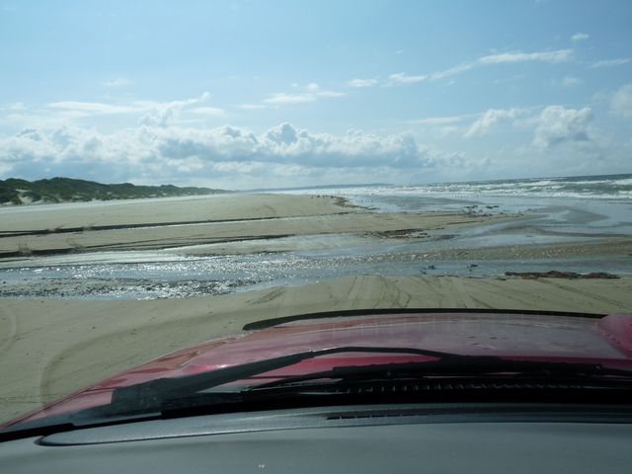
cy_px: 237
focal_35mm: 27
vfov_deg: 51.4
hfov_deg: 65.3
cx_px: 316
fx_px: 493
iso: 100
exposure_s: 1/400
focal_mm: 4.8
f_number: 8
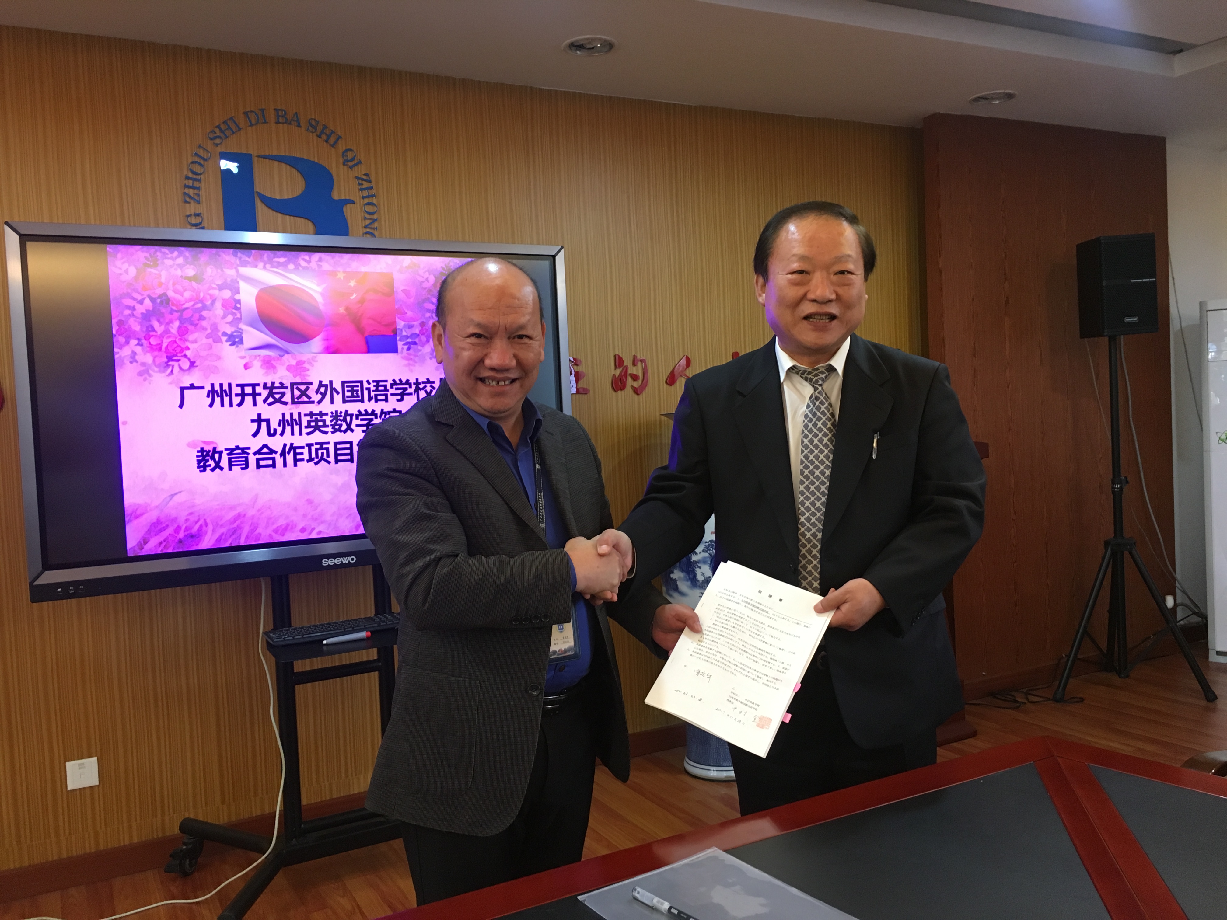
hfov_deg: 61.7
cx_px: 614
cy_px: 460
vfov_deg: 48.2
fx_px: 1028
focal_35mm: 29
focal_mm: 4.15
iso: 160
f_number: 2.2
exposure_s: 1/33
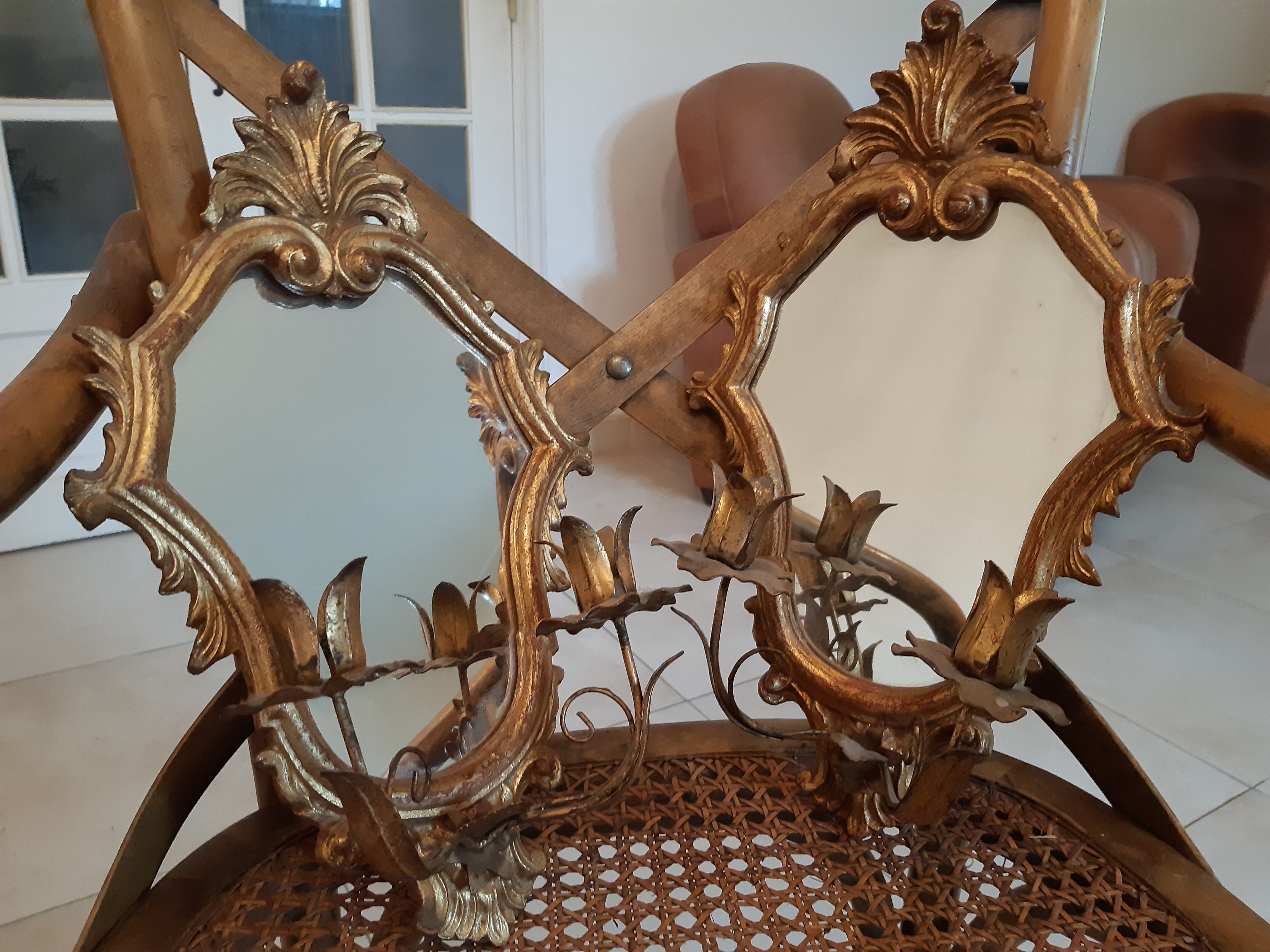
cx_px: 635
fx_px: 954
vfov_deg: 53.1
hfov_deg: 67.3
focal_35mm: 26
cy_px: 476
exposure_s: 1/33
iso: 250
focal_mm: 3.92
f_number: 1.7
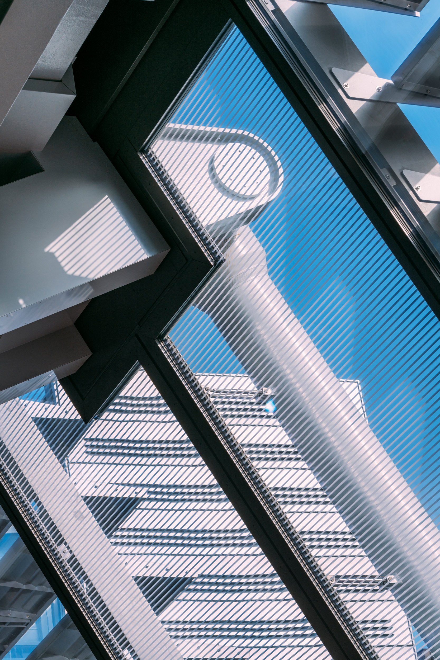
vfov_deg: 17.1
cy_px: 330
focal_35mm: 120
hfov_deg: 11.4
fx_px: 2200
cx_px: 220
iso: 160
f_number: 11
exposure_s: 1/125
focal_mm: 120
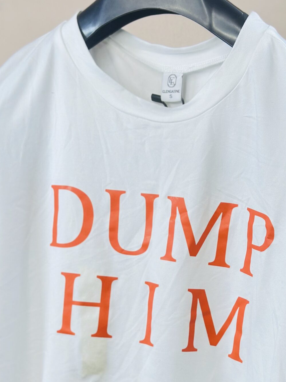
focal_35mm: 92
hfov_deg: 16.1
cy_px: 309
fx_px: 1013
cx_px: 147
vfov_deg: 21.0
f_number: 1.78
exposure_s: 1/100
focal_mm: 6.86
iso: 64
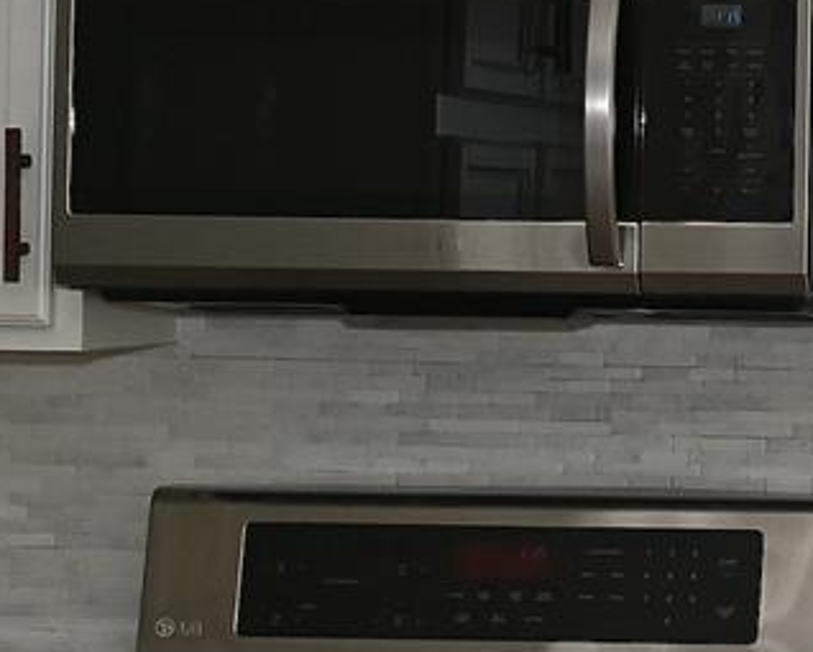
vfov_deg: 8.5
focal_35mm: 181
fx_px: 4359
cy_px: 171
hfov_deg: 9.6
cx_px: 1831
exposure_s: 1/60
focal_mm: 30
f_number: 10
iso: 400
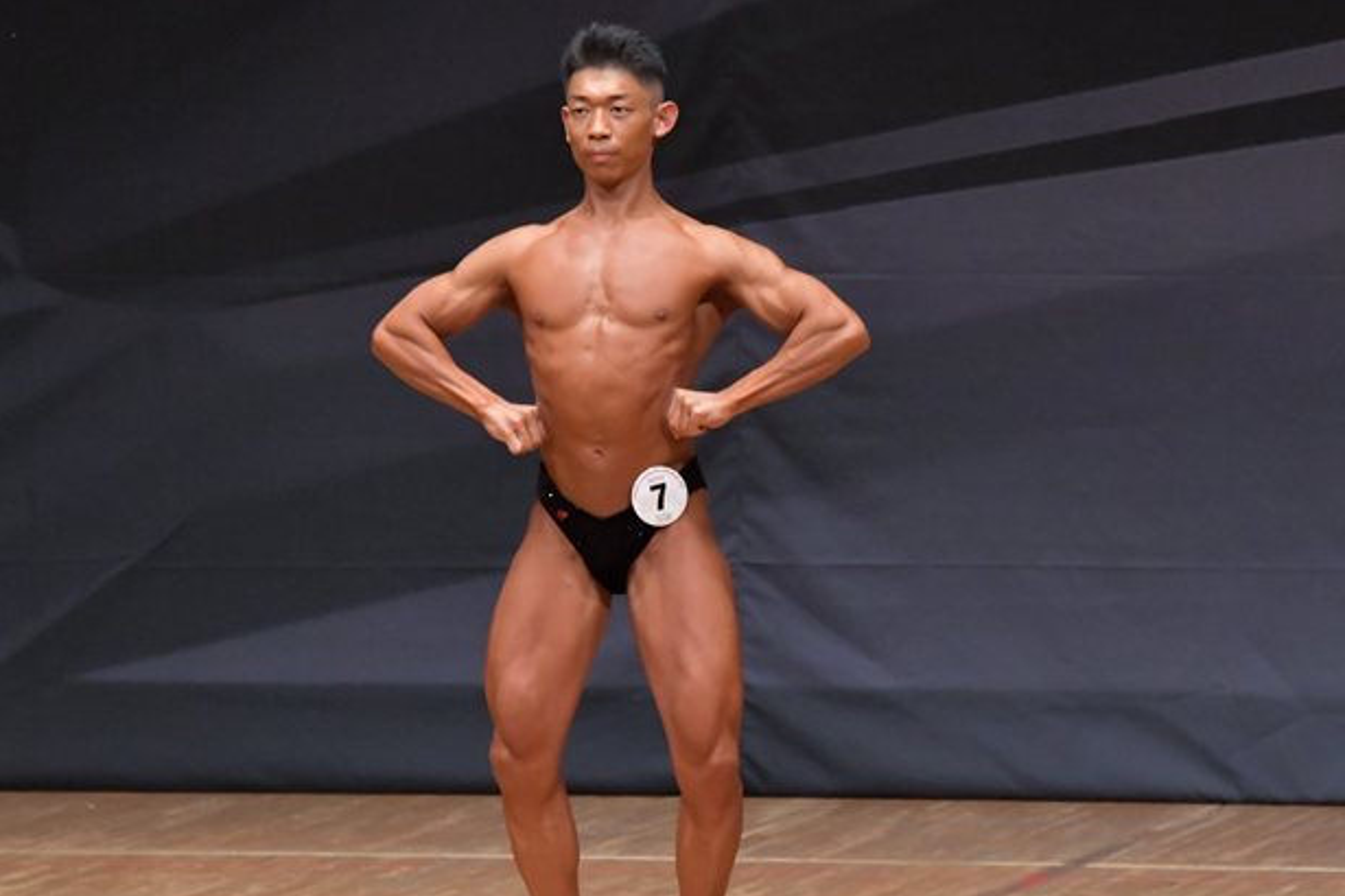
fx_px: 14121
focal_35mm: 378
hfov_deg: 5.5
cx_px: 670
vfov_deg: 3.6
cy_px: 522
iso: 6400
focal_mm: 200
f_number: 5.6
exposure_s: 1/400
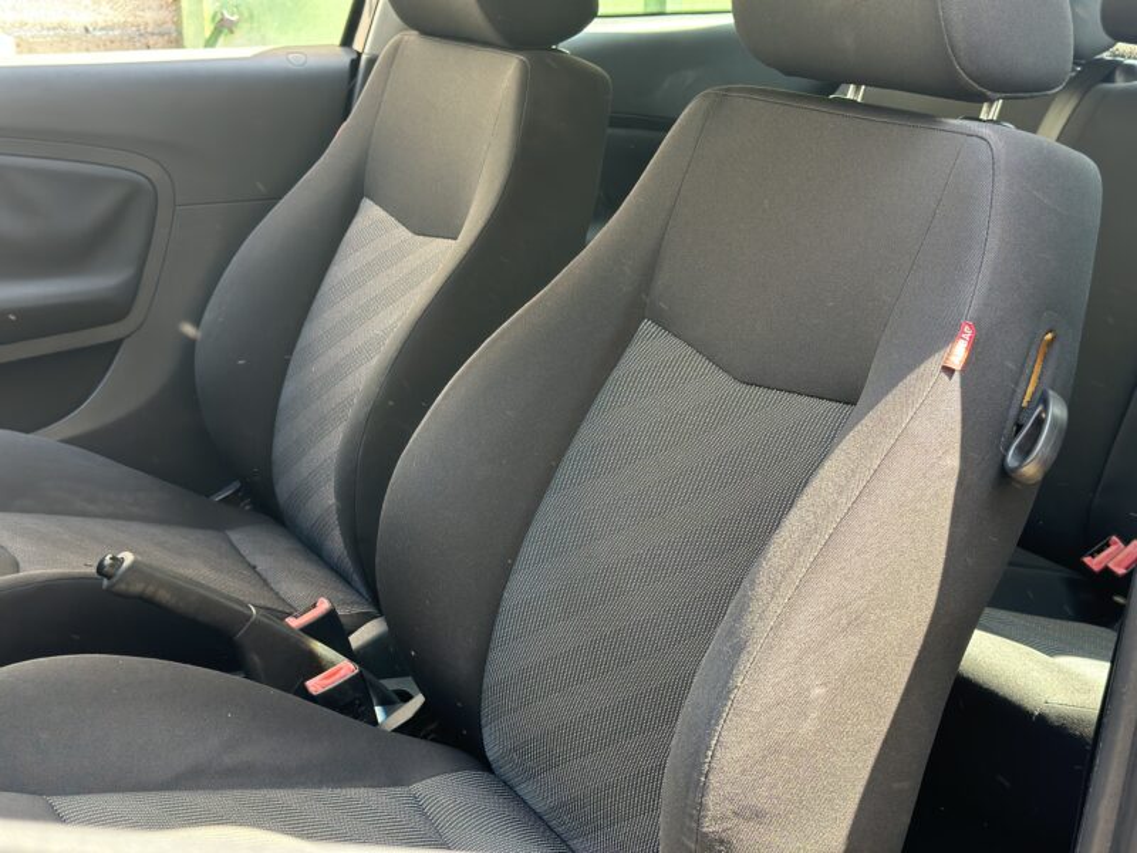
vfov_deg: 30.3
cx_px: 568
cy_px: 426
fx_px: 1577
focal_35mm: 48
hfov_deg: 39.7
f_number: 1.78
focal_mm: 6.86
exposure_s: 1/127
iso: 80
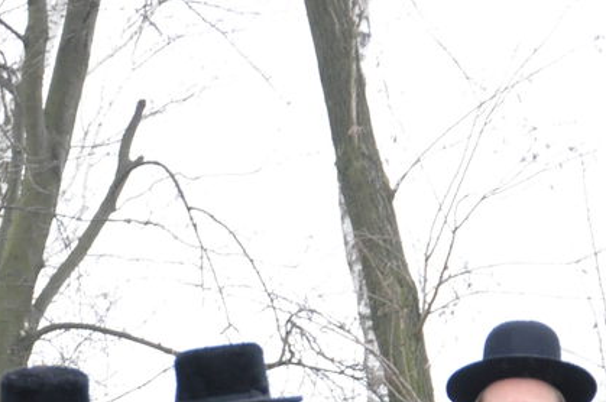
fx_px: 5899
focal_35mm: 351
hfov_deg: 5.9
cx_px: 71
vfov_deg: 3.9
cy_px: 555
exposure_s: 1/125
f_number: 5.3
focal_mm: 70
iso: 1250
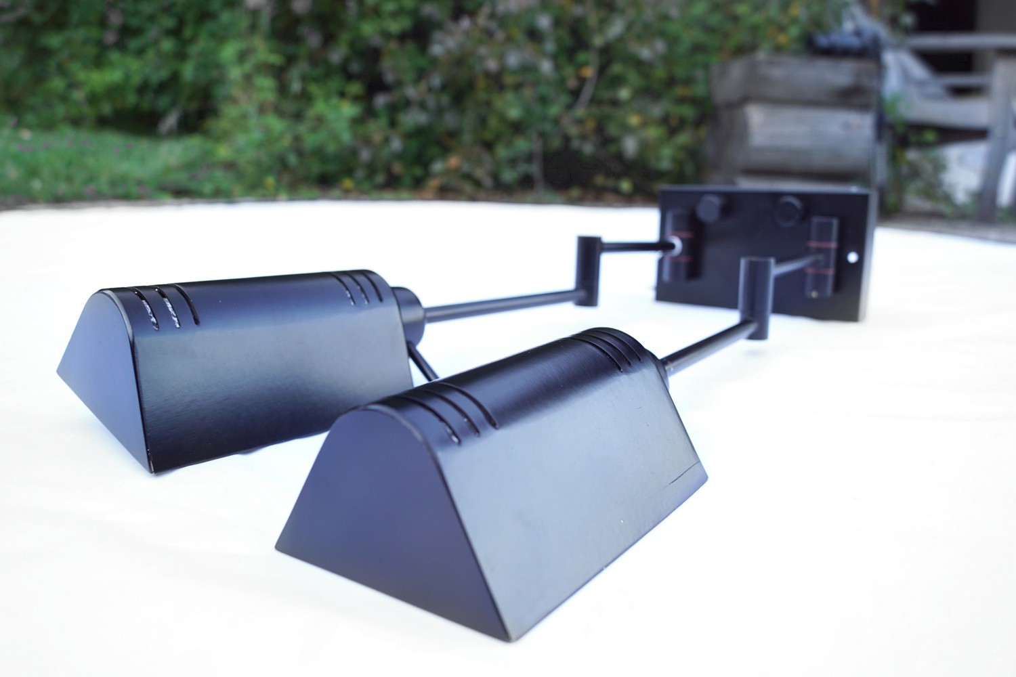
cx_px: 508
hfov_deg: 67.4
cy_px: 338
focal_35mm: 27
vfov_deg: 47.9
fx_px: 762
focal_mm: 18
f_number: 4
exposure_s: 1/80
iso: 100
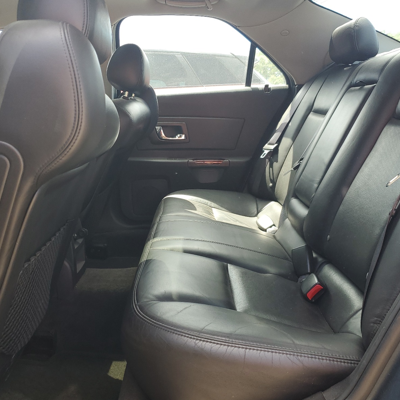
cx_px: 211
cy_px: 202
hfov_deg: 52.5
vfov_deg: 52.5
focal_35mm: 31
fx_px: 405
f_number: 1.5
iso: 50
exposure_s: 1/263
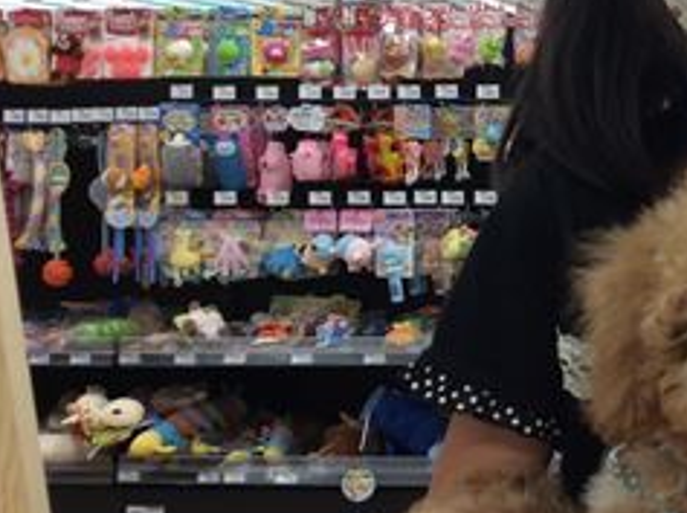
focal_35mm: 81
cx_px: 791
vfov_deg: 18.1
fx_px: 1605
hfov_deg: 22.5
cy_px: 168
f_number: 2.4
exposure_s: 1/24
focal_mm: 3.3
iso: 64
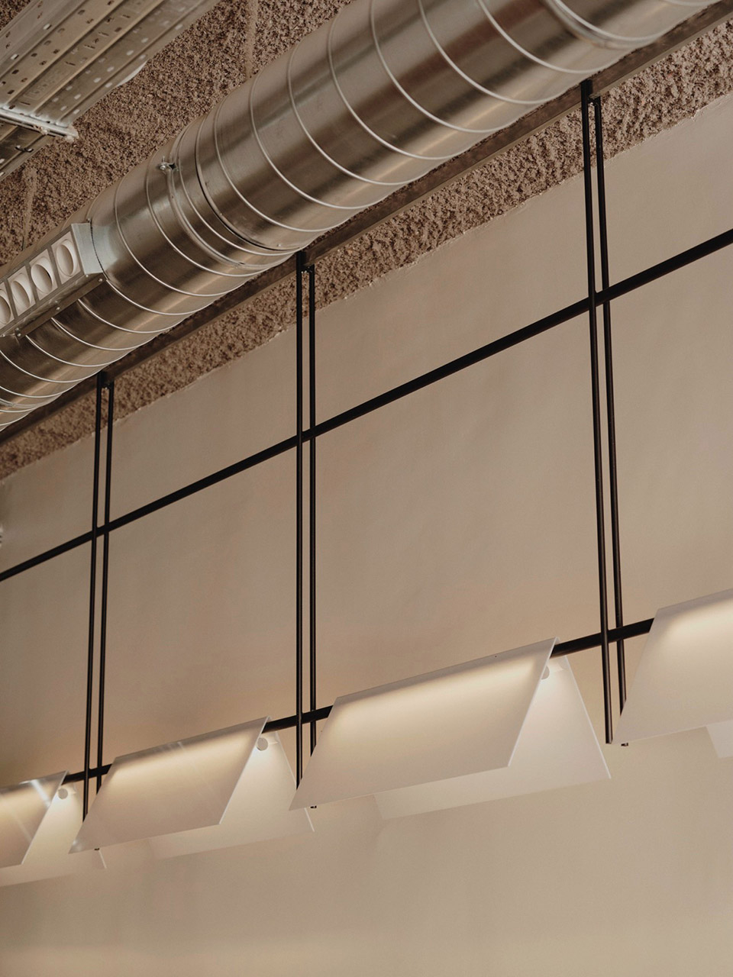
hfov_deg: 20.7
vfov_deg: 27.4
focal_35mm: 71
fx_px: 2005
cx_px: 366
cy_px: 488
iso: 200
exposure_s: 1/10
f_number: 6.4
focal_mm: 90
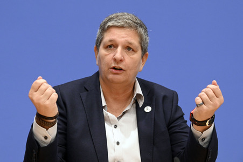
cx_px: 122
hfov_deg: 20.0
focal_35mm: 102
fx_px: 688
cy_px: 81
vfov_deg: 13.4
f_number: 5.6
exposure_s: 1/500
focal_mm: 102
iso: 5000
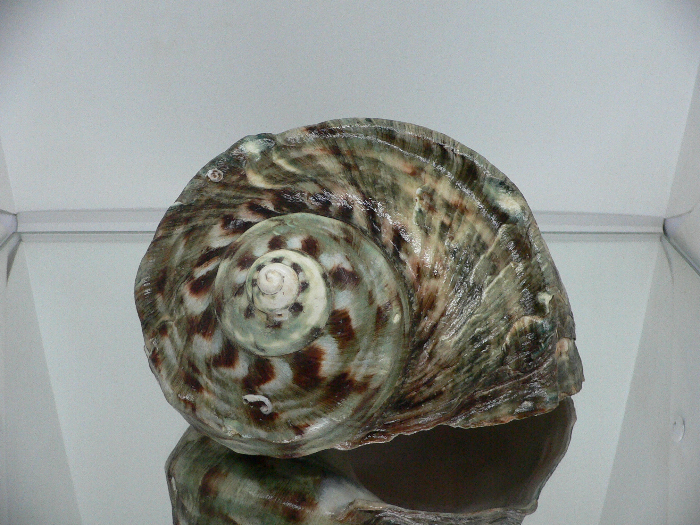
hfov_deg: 52.6
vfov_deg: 40.7
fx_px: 708
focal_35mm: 35
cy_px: 262
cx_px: 350
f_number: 2.8
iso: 200
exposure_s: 1/50
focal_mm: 4.6
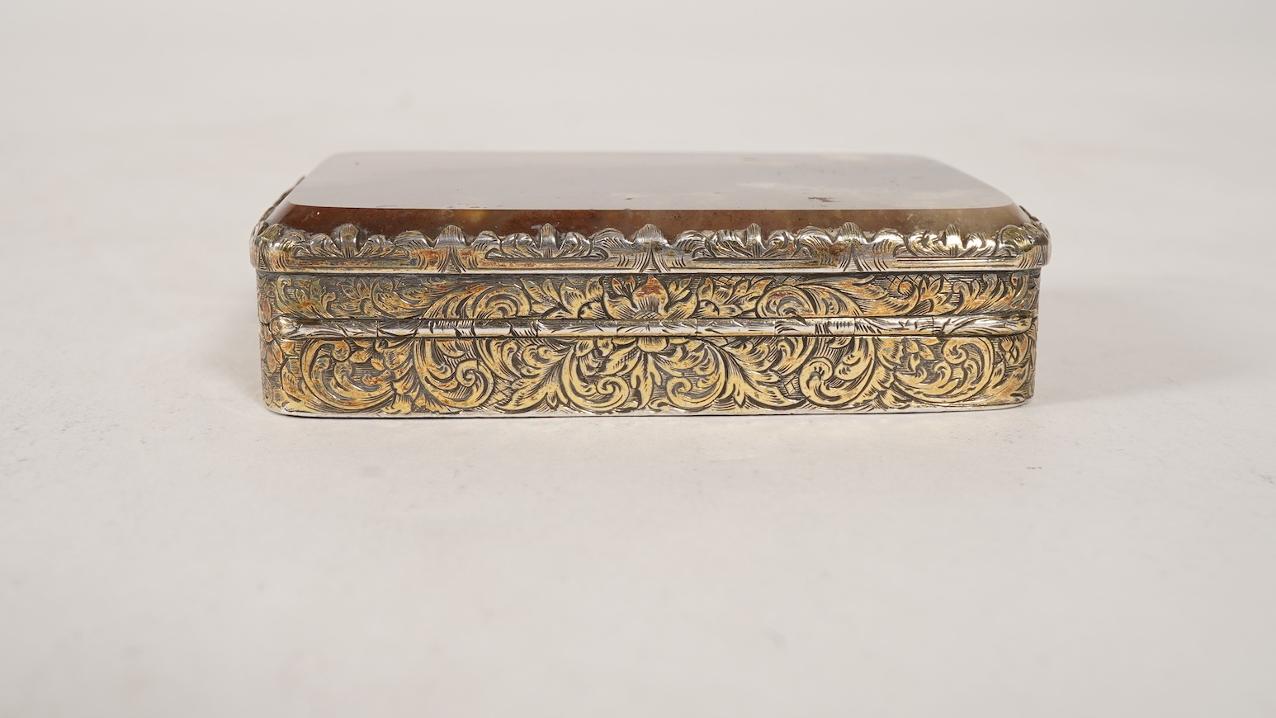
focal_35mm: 48
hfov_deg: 42.9
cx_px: 640
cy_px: 303
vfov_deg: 24.9
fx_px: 1624
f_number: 22
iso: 400
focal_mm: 30
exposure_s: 1/125
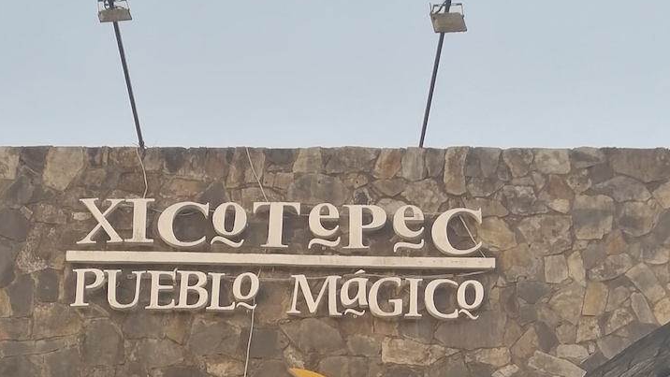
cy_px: 686
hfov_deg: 26.1
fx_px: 1439
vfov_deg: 13.4
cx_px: 254
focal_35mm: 81
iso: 50
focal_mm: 3.62
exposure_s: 1/120
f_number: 1.8
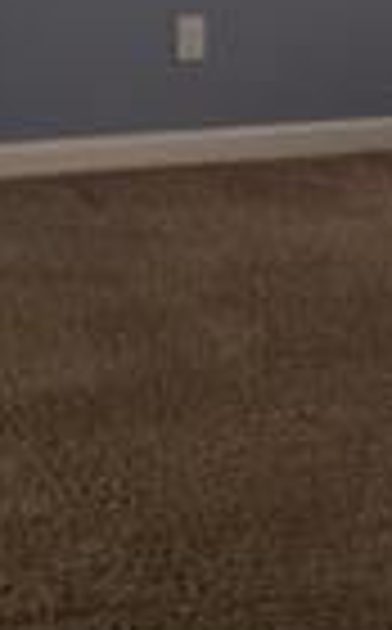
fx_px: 2420
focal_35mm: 141
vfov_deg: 14.8
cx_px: 347
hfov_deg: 9.2
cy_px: 117
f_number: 2.2
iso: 40
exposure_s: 1/30
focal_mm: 4.15
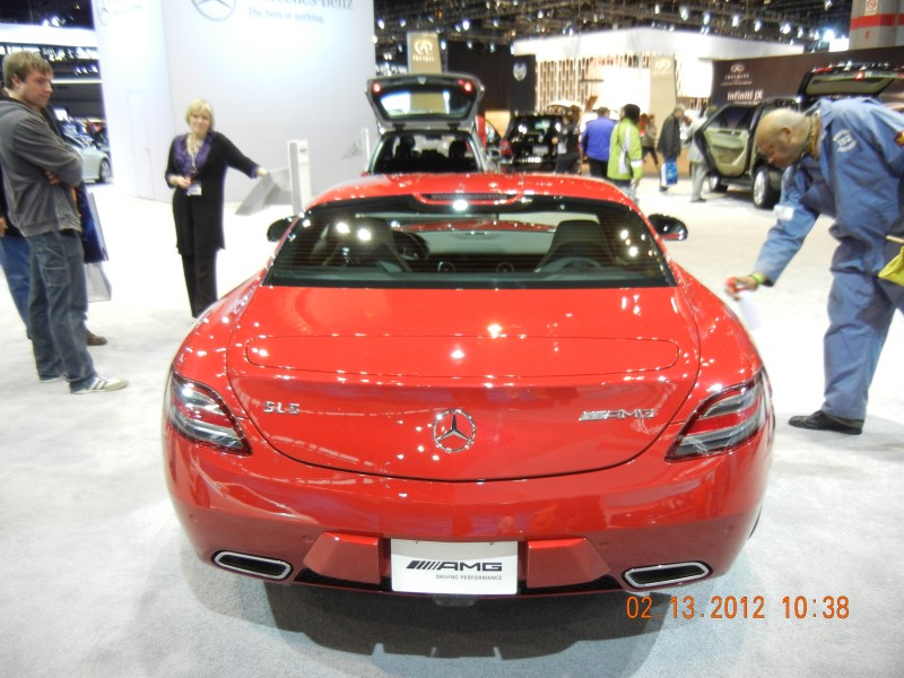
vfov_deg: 46.8
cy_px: 339
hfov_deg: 60.0
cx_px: 452
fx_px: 783
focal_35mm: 30
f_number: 3.5
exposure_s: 1/33.6
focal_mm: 5.4
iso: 400
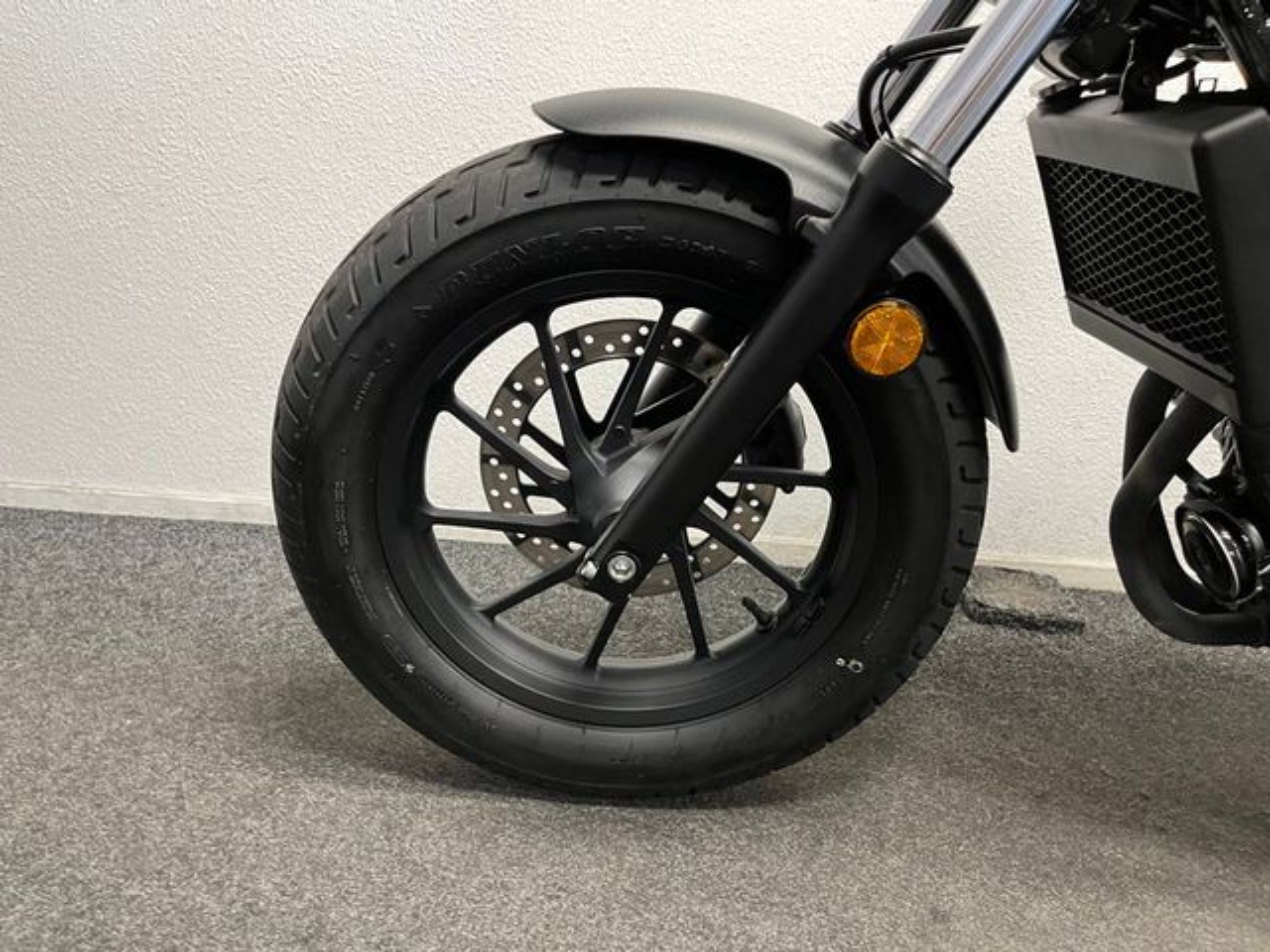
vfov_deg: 53.1
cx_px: 635
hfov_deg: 67.3
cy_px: 476
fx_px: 954
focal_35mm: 26
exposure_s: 1/50
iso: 250
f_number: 1.6
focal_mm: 5.1
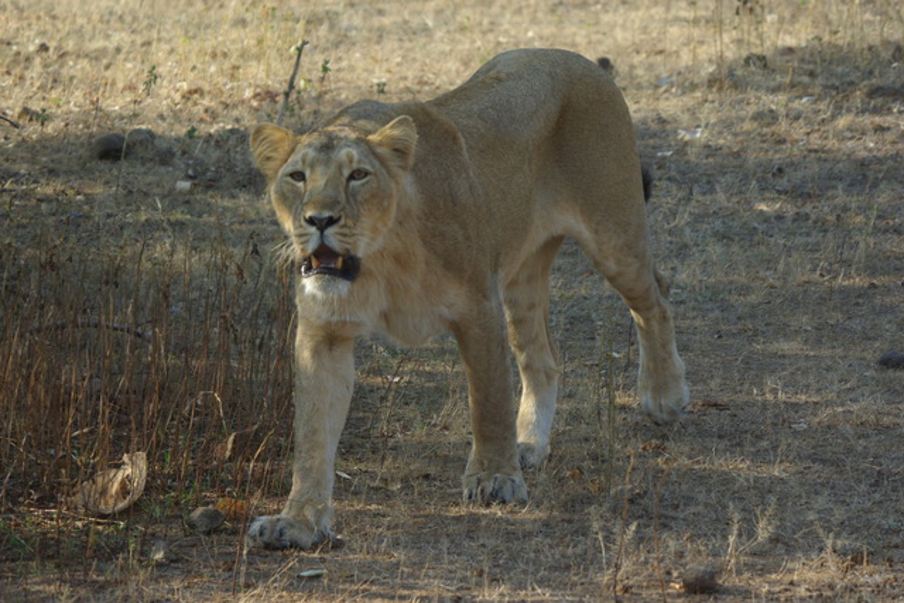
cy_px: 302
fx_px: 7158
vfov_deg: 4.8
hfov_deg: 7.2
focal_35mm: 285
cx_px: 452
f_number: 5.6
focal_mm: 190
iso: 200
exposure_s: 1/180
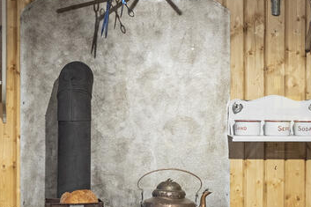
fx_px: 1027
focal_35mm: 119
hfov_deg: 17.2
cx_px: 108
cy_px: 142
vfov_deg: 11.5
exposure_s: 1/45
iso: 400
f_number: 2.2
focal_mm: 23
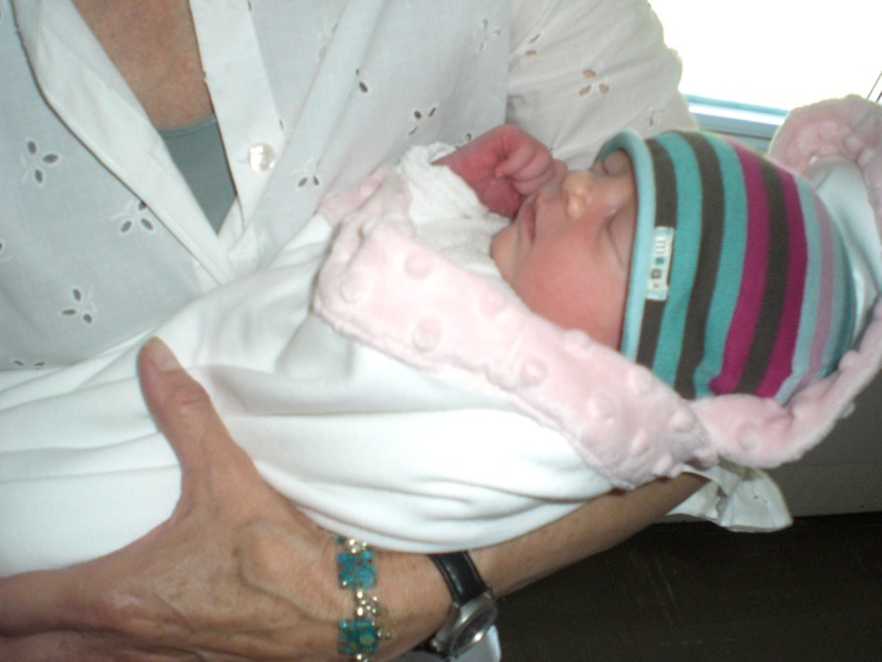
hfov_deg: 49.0
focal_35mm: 38
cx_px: 441
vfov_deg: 37.7
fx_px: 968
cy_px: 331
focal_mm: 6.3
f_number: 3.1
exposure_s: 1/30
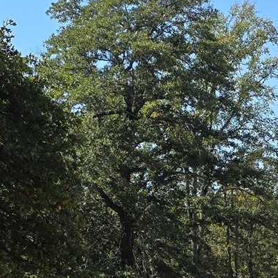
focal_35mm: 104
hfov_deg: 16.1
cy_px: 370
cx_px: 330
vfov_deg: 15.8
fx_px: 945
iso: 12
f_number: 1.7
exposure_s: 1/594
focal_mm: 6.3
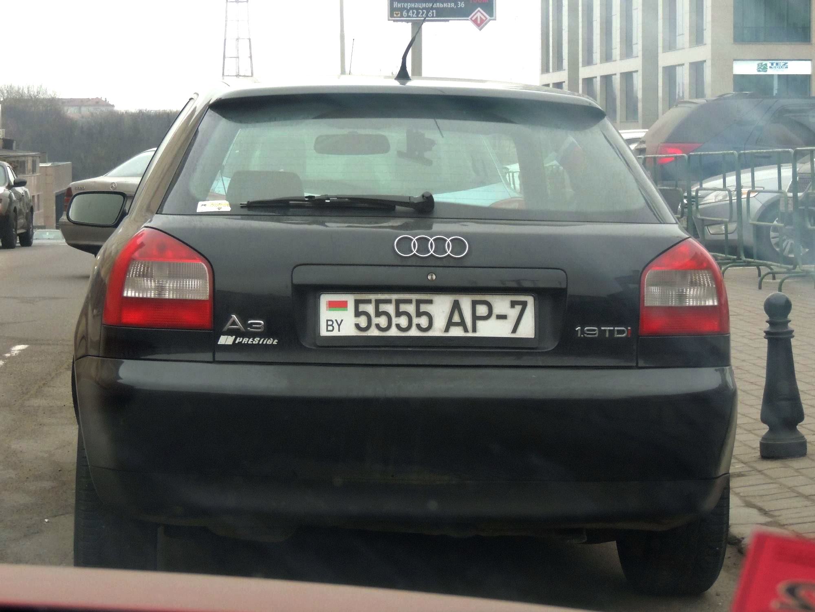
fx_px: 2001
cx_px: 408
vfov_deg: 17.4
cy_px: 306
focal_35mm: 85
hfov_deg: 23.0
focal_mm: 15.1
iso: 500
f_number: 4
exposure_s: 1/200
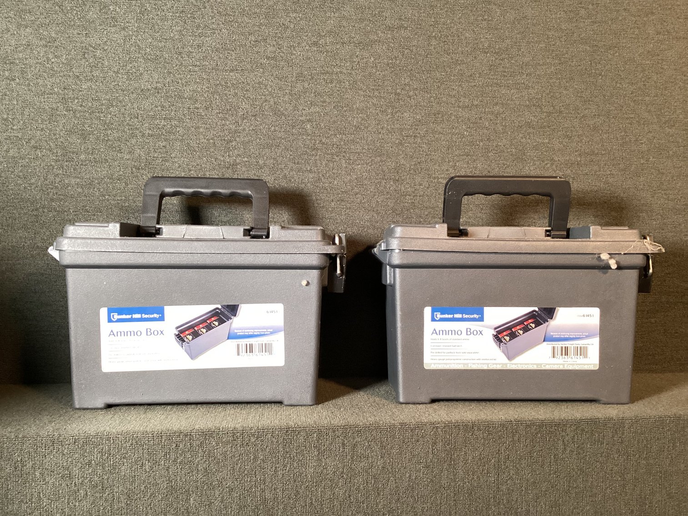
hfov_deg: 58.3
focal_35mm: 31
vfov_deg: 45.4
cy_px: 258
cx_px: 344
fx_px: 616
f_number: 2.4
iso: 250
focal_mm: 3.3
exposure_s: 1/50
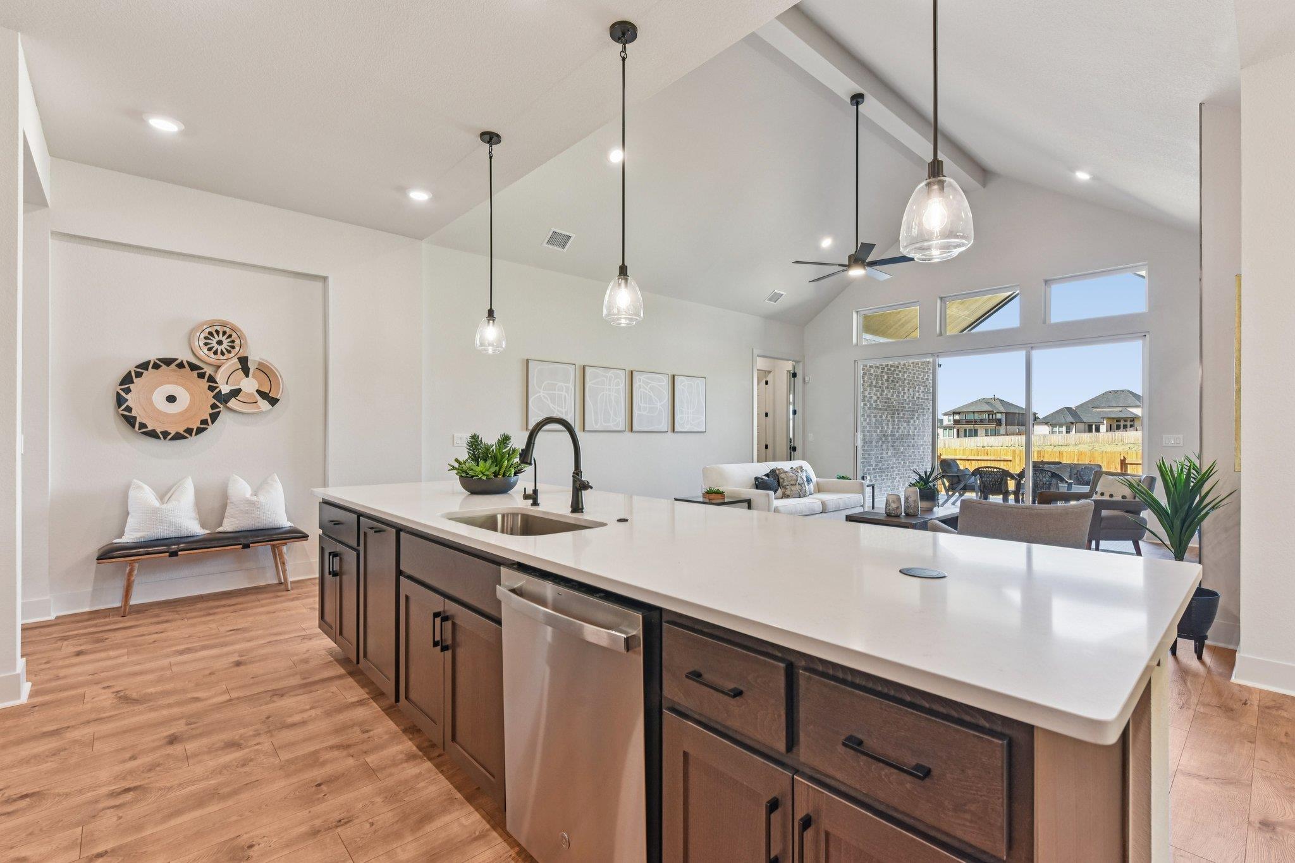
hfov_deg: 96.7
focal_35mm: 16
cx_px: 648
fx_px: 575
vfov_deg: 73.7
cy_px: 432
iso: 250
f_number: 8
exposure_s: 1/15
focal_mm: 16
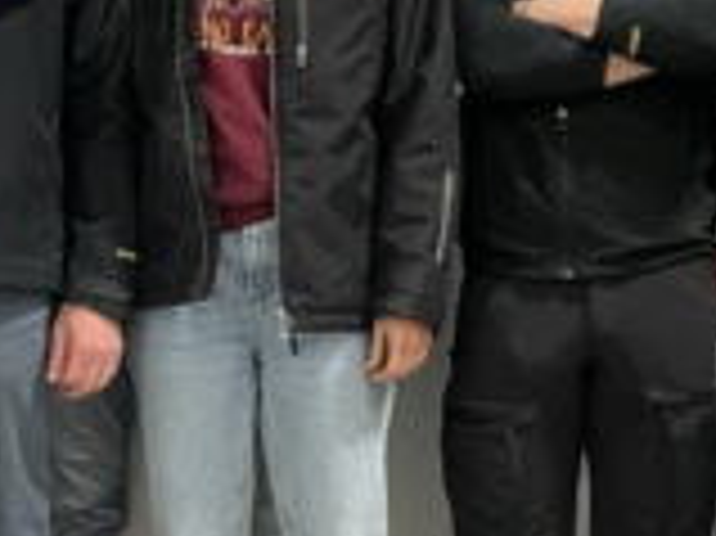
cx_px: 45
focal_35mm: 111
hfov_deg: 17.4
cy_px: 351
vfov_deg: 13.3
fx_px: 2294
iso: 200
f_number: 1.6
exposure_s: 1/50
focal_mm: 4.2
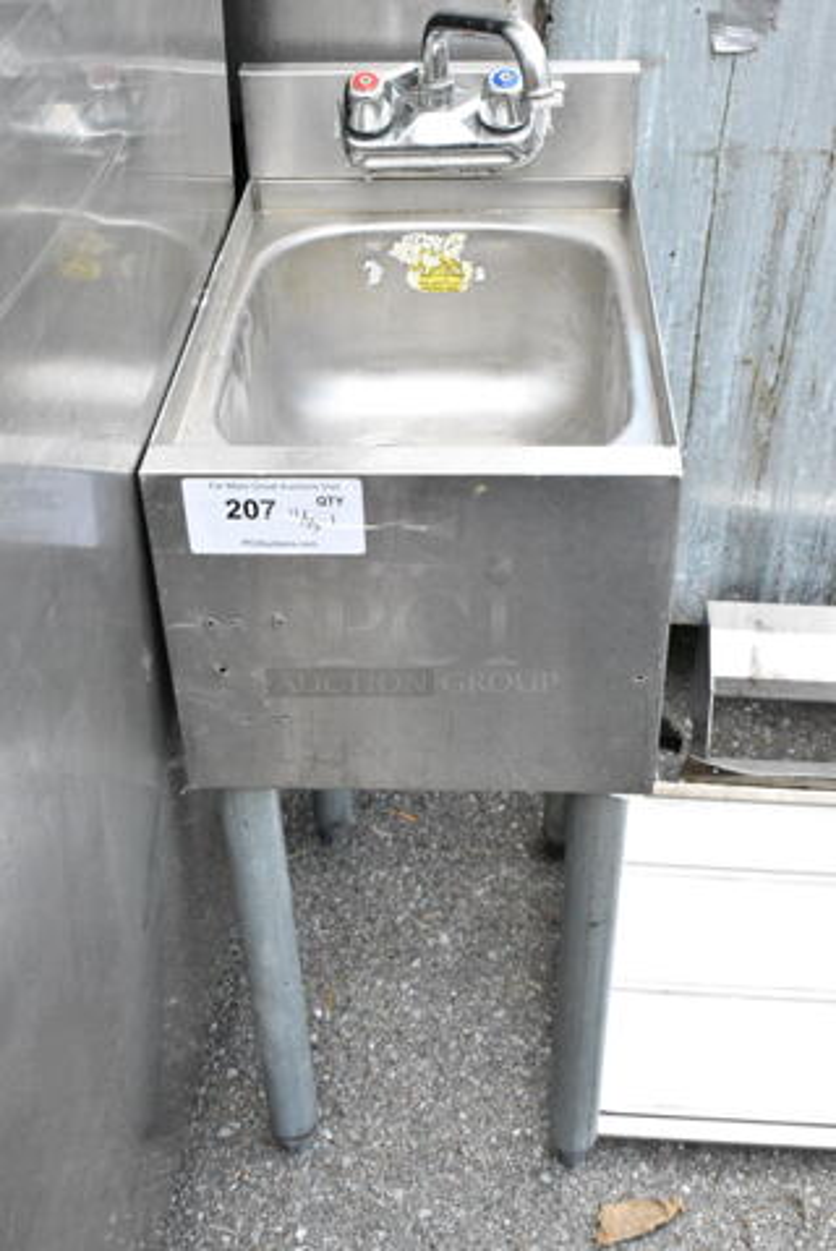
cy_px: 626
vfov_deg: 44.9
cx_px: 418
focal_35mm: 44
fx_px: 1513
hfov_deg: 30.9
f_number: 11
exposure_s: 1/500
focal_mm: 29
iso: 6400
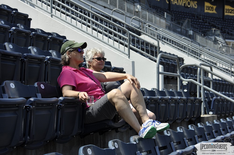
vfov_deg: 16.2
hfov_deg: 24.2
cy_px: 78
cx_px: 117
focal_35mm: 84
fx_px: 545
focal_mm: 56
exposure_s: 1/500
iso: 200
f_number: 5.6
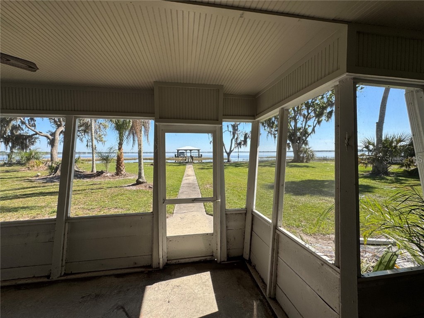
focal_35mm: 14
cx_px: 212
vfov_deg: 85.7
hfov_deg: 102.1
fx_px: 171
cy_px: 159
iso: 40
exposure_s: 1/646
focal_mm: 2.22
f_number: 2.2
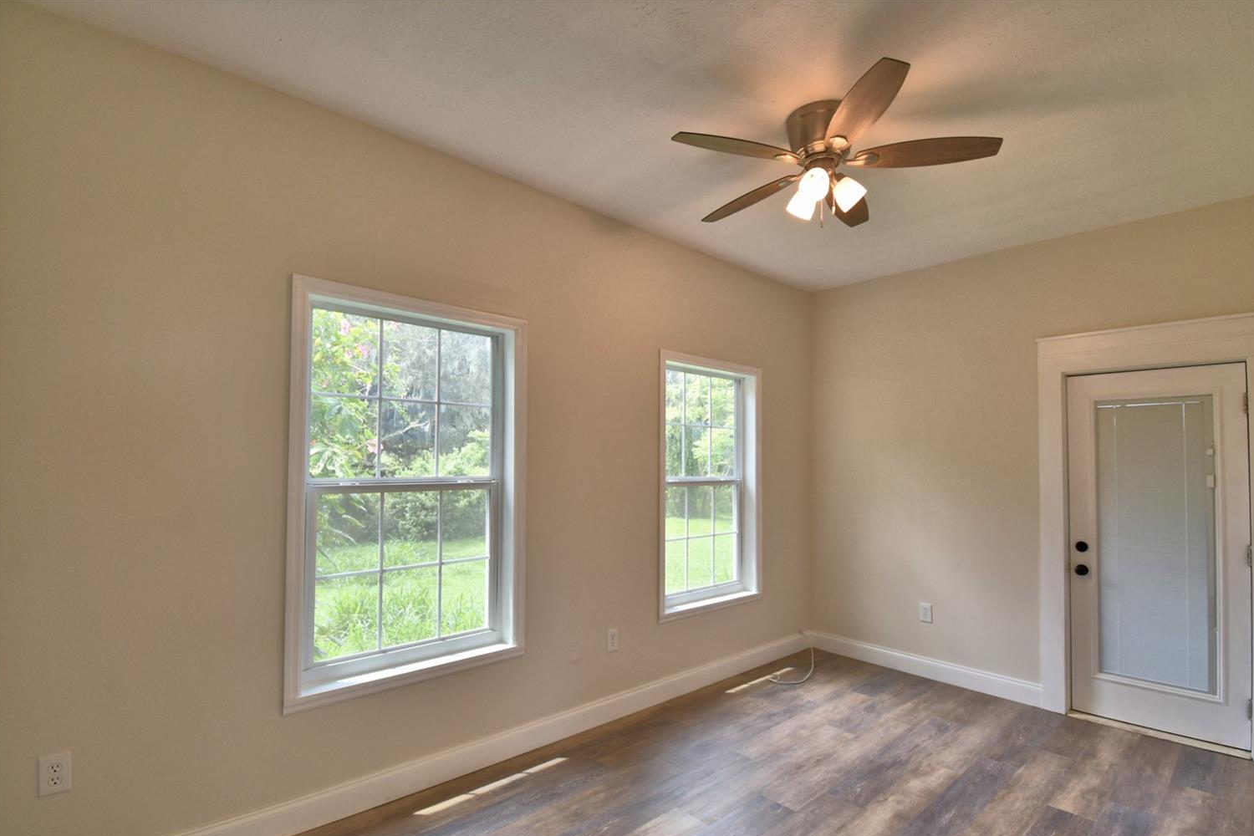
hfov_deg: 96.6
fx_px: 557
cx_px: 663
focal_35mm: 16
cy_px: 443
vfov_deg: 73.7
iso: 200
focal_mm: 10
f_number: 4.5
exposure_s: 1/125
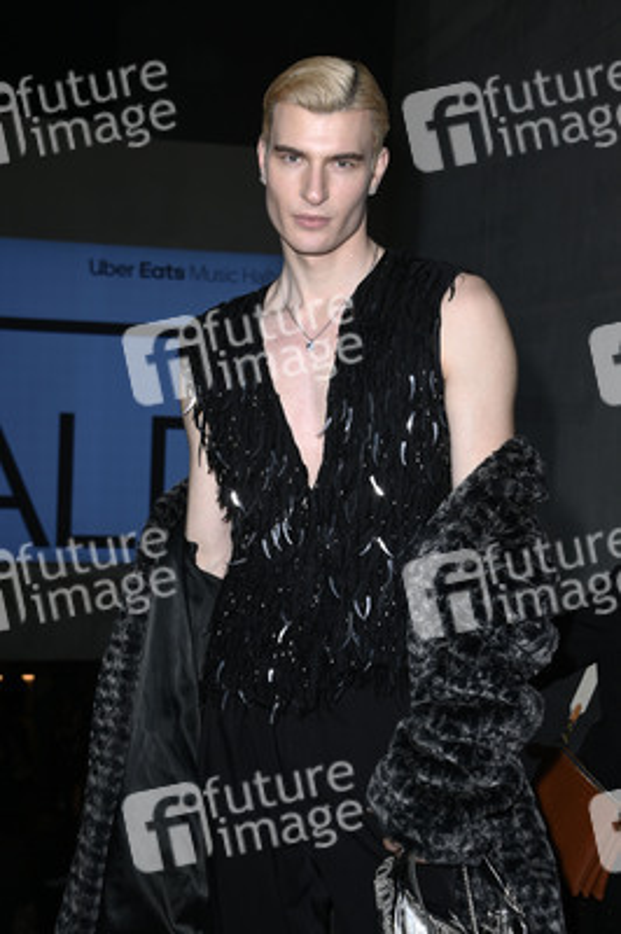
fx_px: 1451
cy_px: 467
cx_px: 310
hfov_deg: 24.2
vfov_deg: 35.7
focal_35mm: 56
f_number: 6.3
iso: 640
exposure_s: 1/160
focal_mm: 56
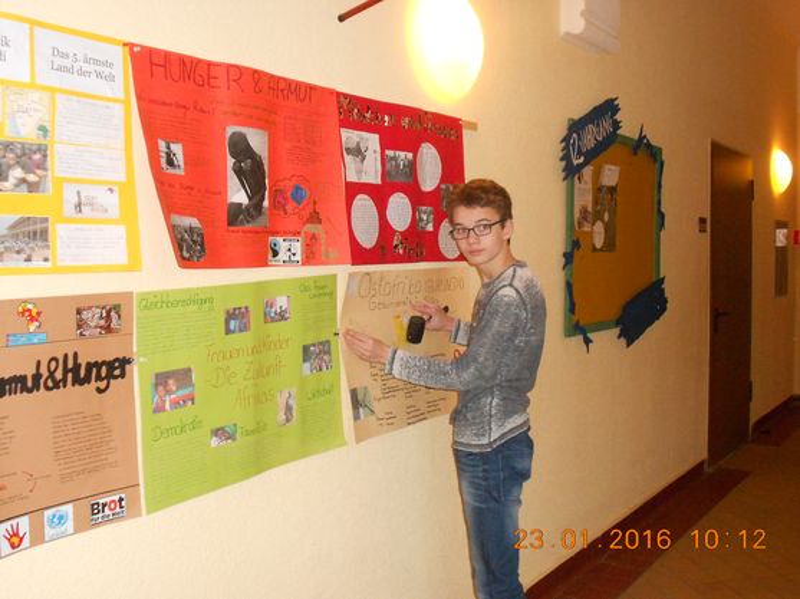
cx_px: 400
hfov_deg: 50.2
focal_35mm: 37
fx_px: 855
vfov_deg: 38.6
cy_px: 300
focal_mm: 6.7
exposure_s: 1/30
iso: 500
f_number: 3.9
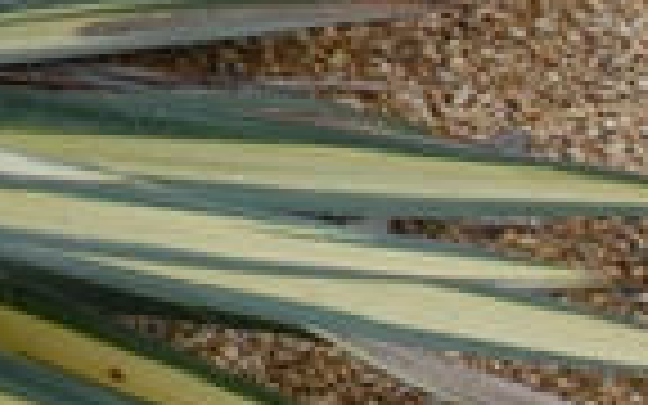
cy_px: -556
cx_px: -909
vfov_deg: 4.2
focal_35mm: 305
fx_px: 5386
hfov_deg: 6.5
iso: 400
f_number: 7.1
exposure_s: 1/180
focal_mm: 28
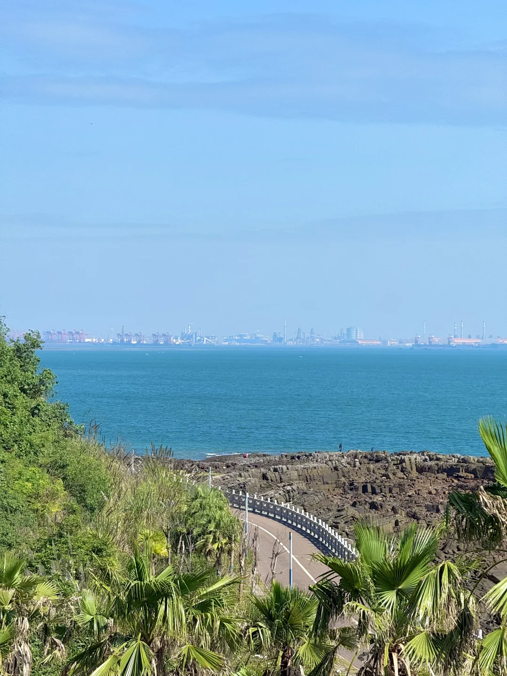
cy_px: 338
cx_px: 254
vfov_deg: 16.4
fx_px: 2343
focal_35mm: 120
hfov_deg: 12.3
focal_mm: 15.66
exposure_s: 1/1650
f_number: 2.8
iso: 50
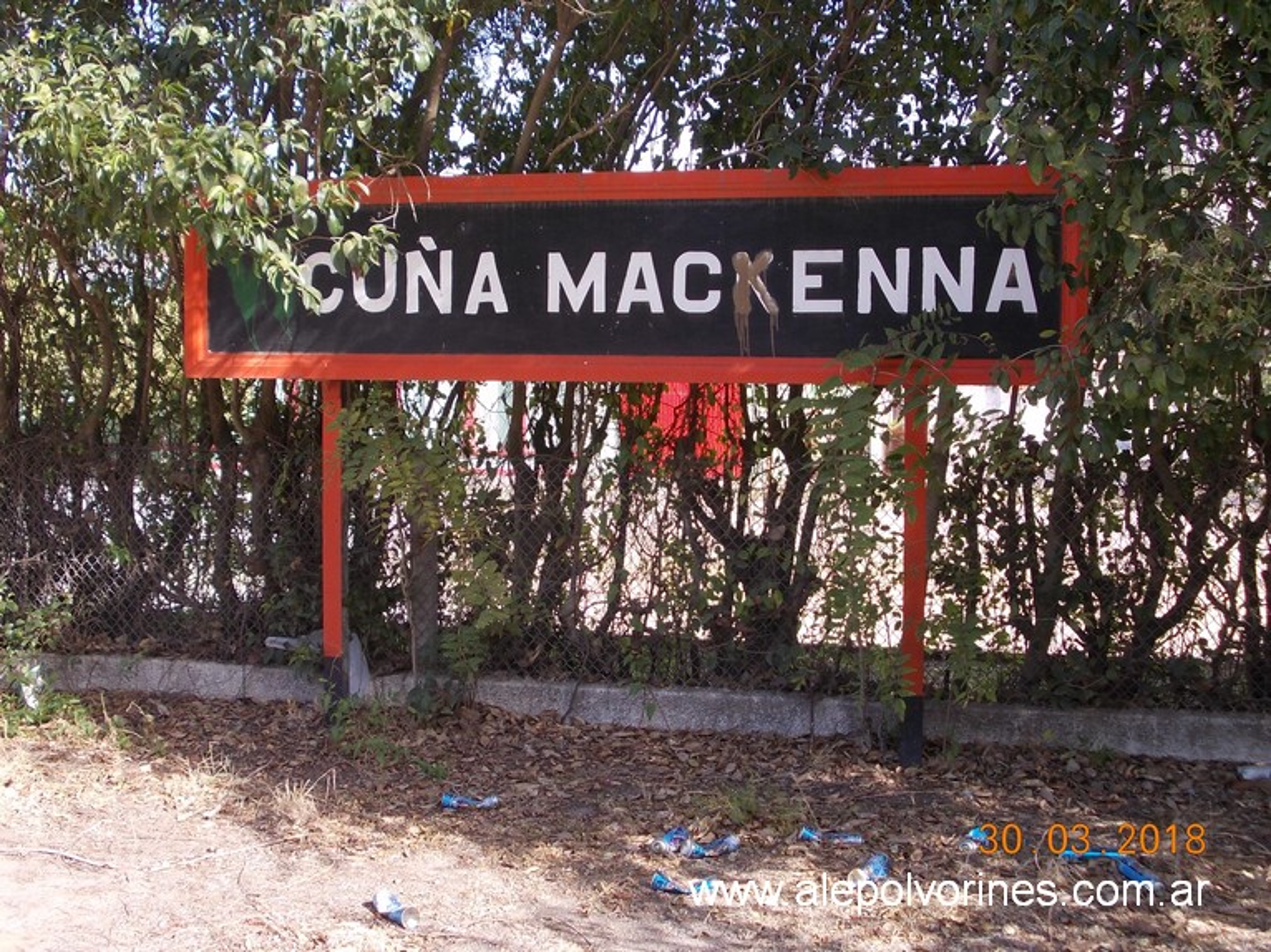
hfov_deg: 43.9
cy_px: 476
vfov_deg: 33.6
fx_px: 1578
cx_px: 636
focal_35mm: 43
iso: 80
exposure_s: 1/200
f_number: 3.3
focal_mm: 6.1
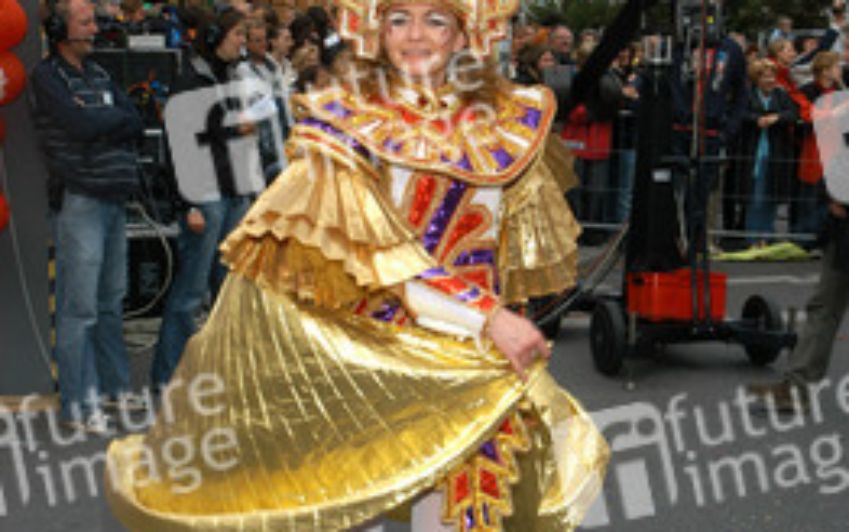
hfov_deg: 36.3
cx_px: 424
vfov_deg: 23.2
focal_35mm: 56
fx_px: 1296
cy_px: 289
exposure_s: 1/160
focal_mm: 24
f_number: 14
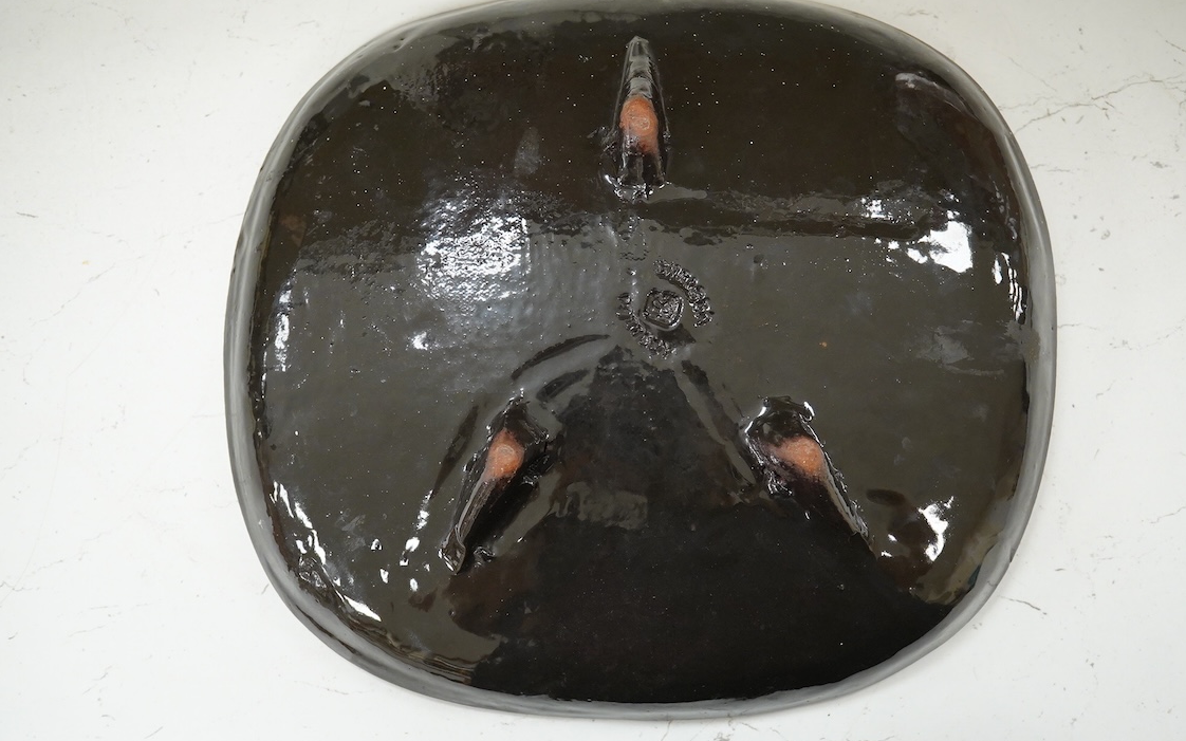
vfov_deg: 28.0
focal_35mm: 46
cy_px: 367
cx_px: 592
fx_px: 1487
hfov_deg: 43.5
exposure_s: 1/160
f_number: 6.3
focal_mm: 30
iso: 2500
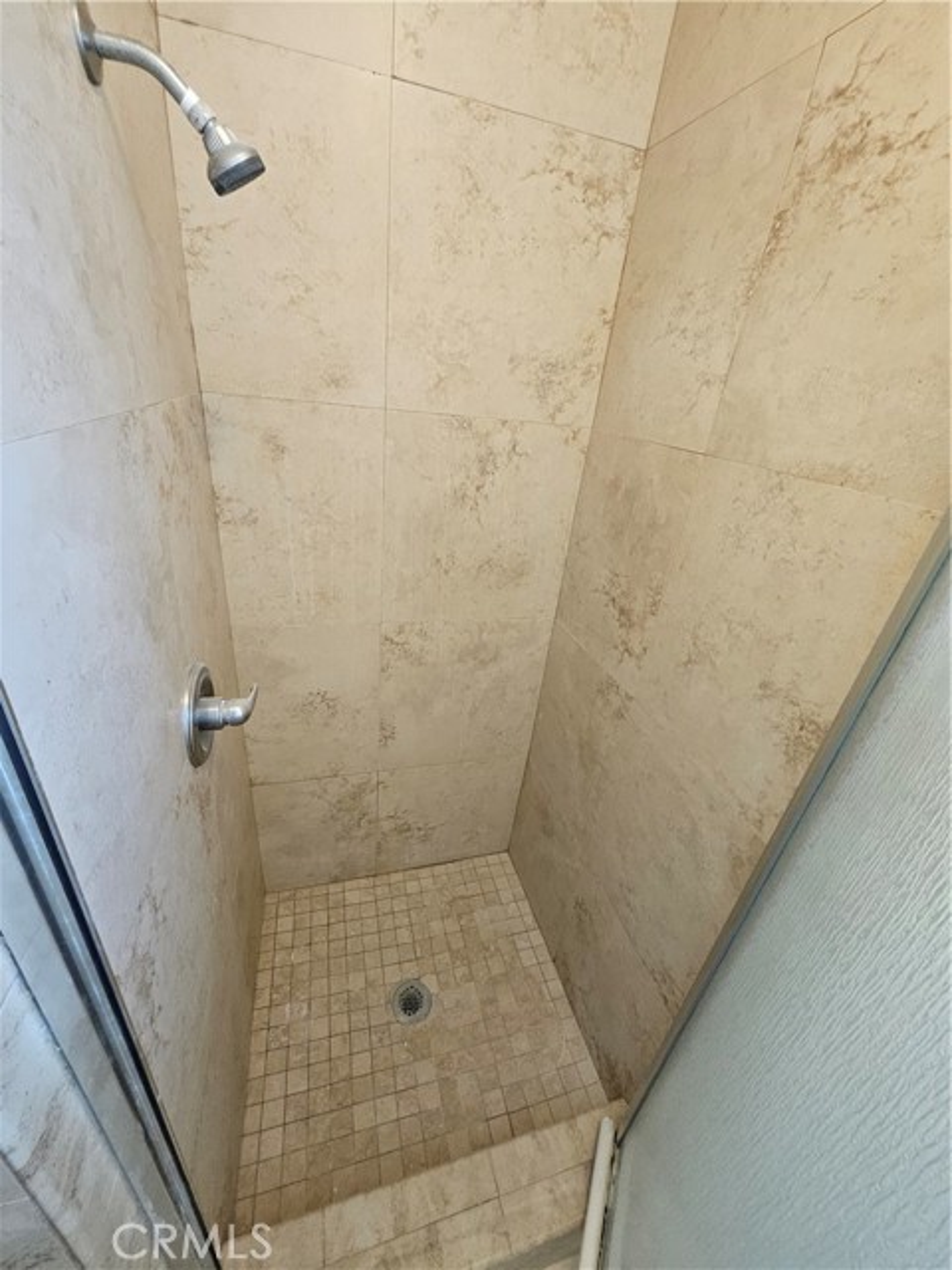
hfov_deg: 89.9
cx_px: 476
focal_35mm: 13
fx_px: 477
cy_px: 635
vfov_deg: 106.2
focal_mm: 1.74
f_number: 2.2
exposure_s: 1/60
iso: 320
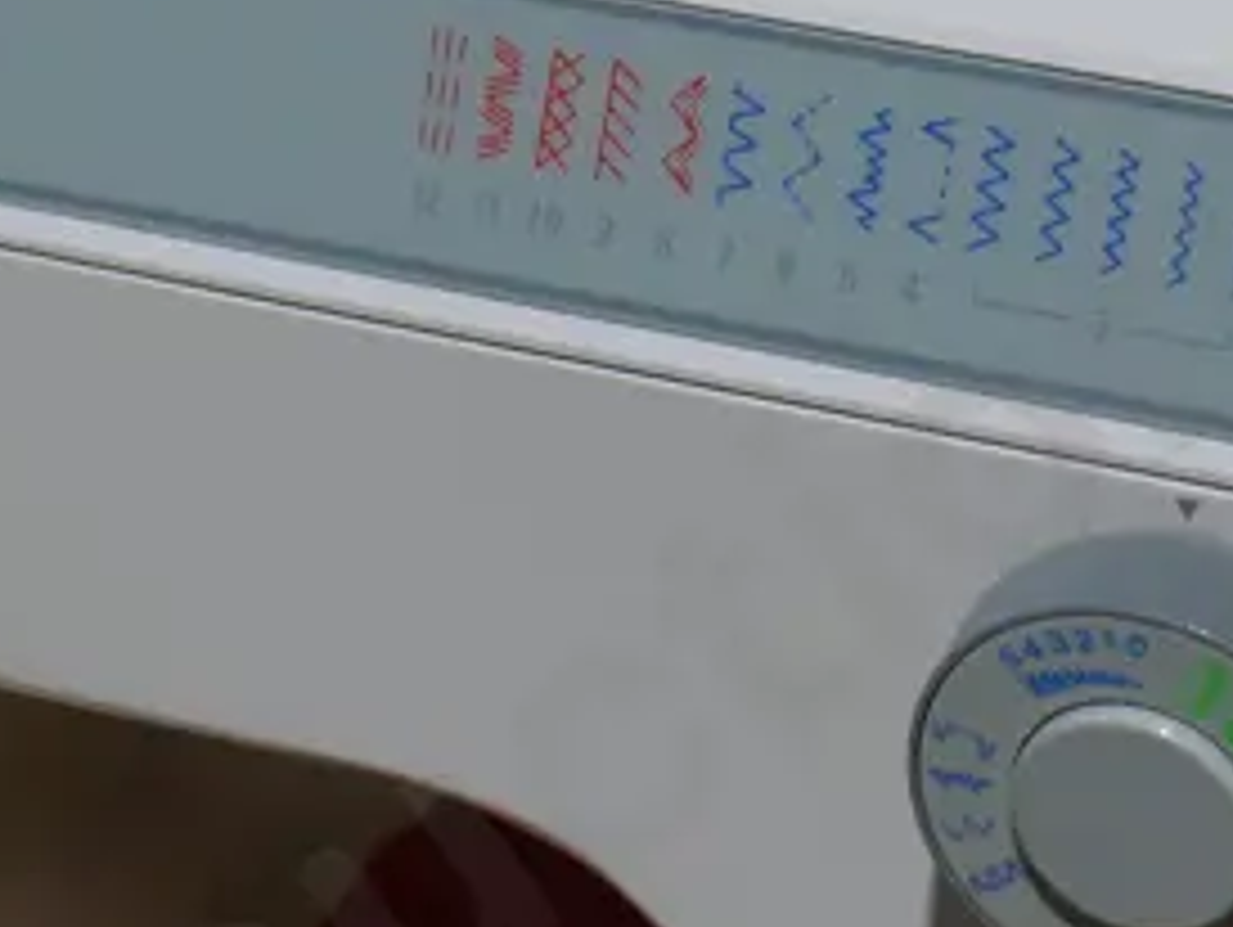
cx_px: 459
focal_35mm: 172
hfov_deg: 11.5
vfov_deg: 8.6
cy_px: 866
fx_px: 6132
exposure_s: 1/60
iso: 250
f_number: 5.1
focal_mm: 23
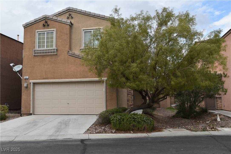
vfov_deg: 40.0
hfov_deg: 57.2
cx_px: 116
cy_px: 77
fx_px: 212
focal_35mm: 33
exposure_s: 1/200
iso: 100
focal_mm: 22
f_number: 8
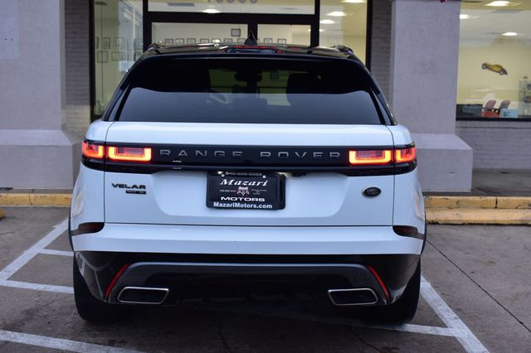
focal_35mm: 45
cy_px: 176
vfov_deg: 29.8
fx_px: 663
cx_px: 266
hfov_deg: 43.6
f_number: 7.1
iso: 400
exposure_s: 1/40
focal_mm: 30
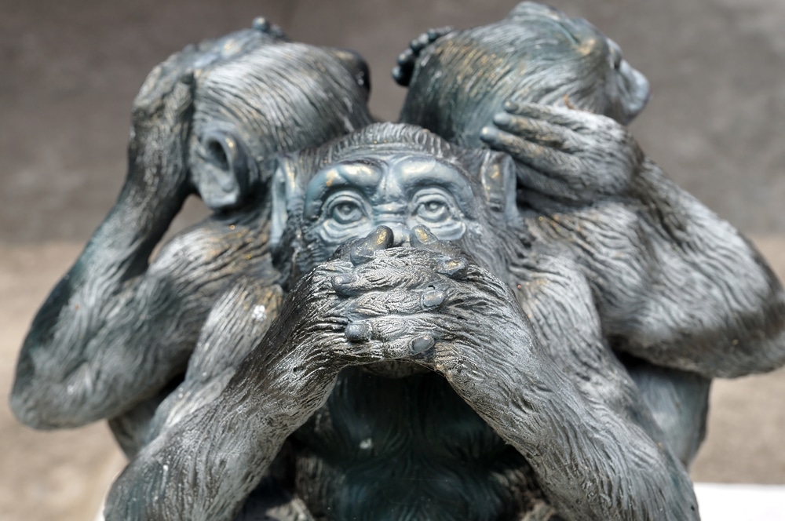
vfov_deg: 25.7
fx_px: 1143
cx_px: 392
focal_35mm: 52
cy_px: 260
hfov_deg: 37.9
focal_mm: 35
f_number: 8
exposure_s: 1/200
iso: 200
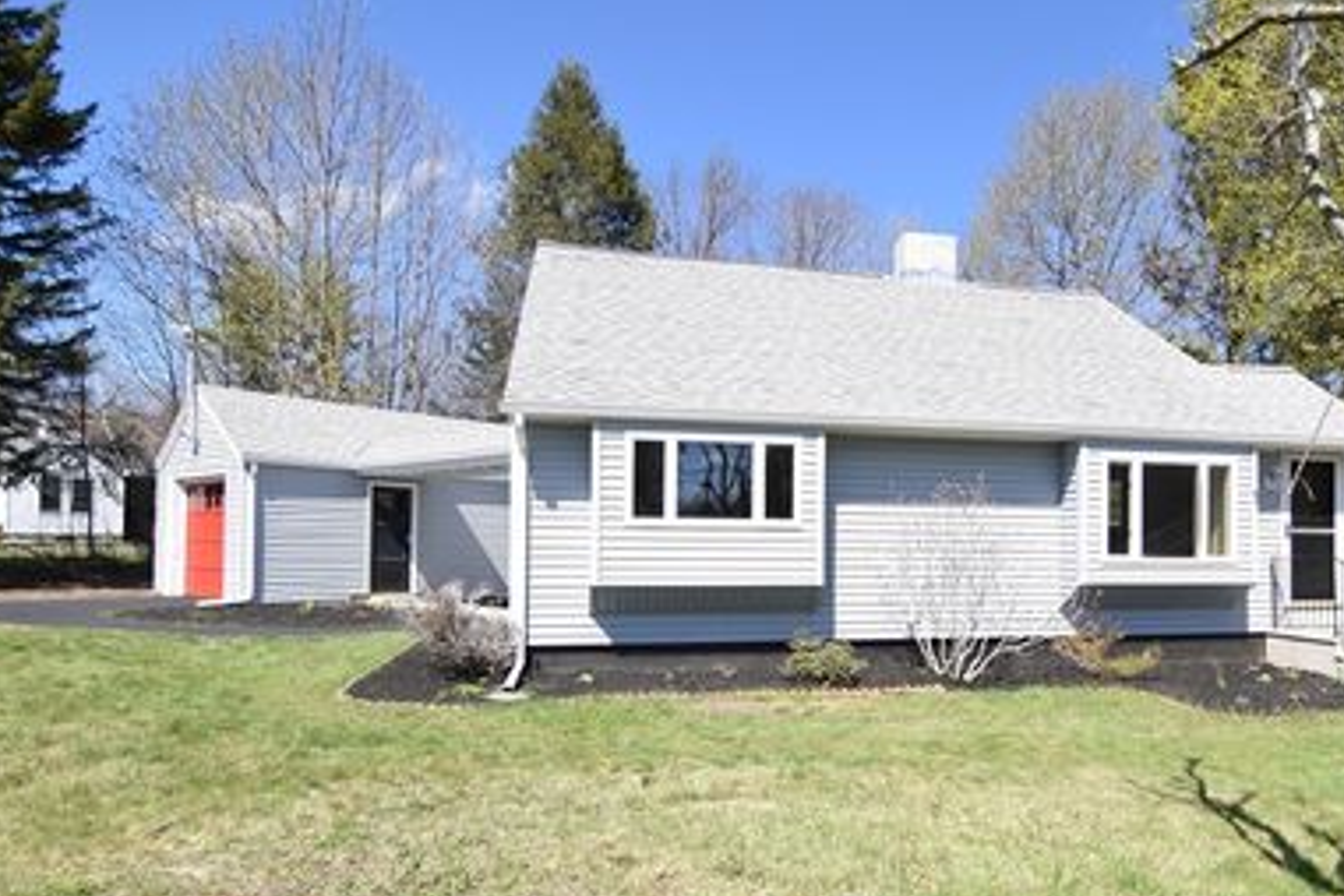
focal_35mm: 22
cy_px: 520
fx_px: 808
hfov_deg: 78.6
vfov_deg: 57.7
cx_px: 801
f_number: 6.3
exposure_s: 1/4000
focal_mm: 11
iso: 400
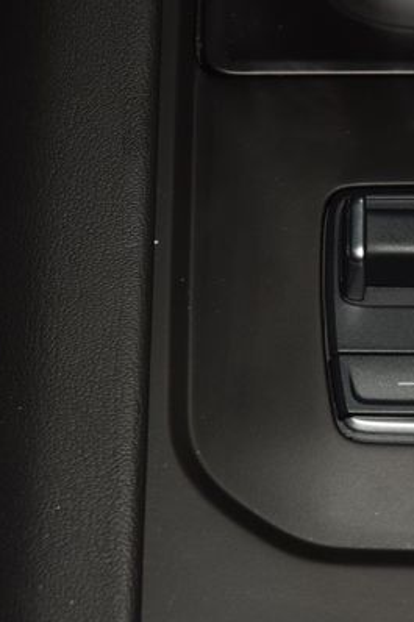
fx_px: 2918
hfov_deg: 8.0
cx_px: 475
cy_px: 321
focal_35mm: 169
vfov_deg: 12.2
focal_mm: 70
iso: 100
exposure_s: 1/125
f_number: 8
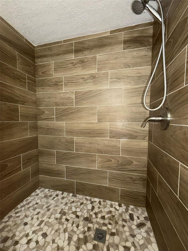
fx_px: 101
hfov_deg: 85.7
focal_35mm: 14
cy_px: 126
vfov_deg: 102.1
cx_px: 94
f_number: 2.2
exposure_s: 1/60
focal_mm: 2.22
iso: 200
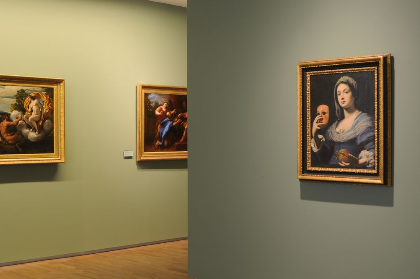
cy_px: 140
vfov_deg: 18.1
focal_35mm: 75
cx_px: 210
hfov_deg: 27.0
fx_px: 874
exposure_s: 1/3
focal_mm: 50
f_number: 6.3
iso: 200
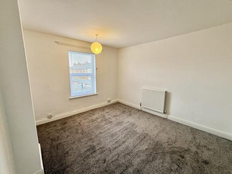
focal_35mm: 14
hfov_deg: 102.1
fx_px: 94
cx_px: 116
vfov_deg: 85.7
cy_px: 87
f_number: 2.2
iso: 160
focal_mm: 2.22
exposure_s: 1/100
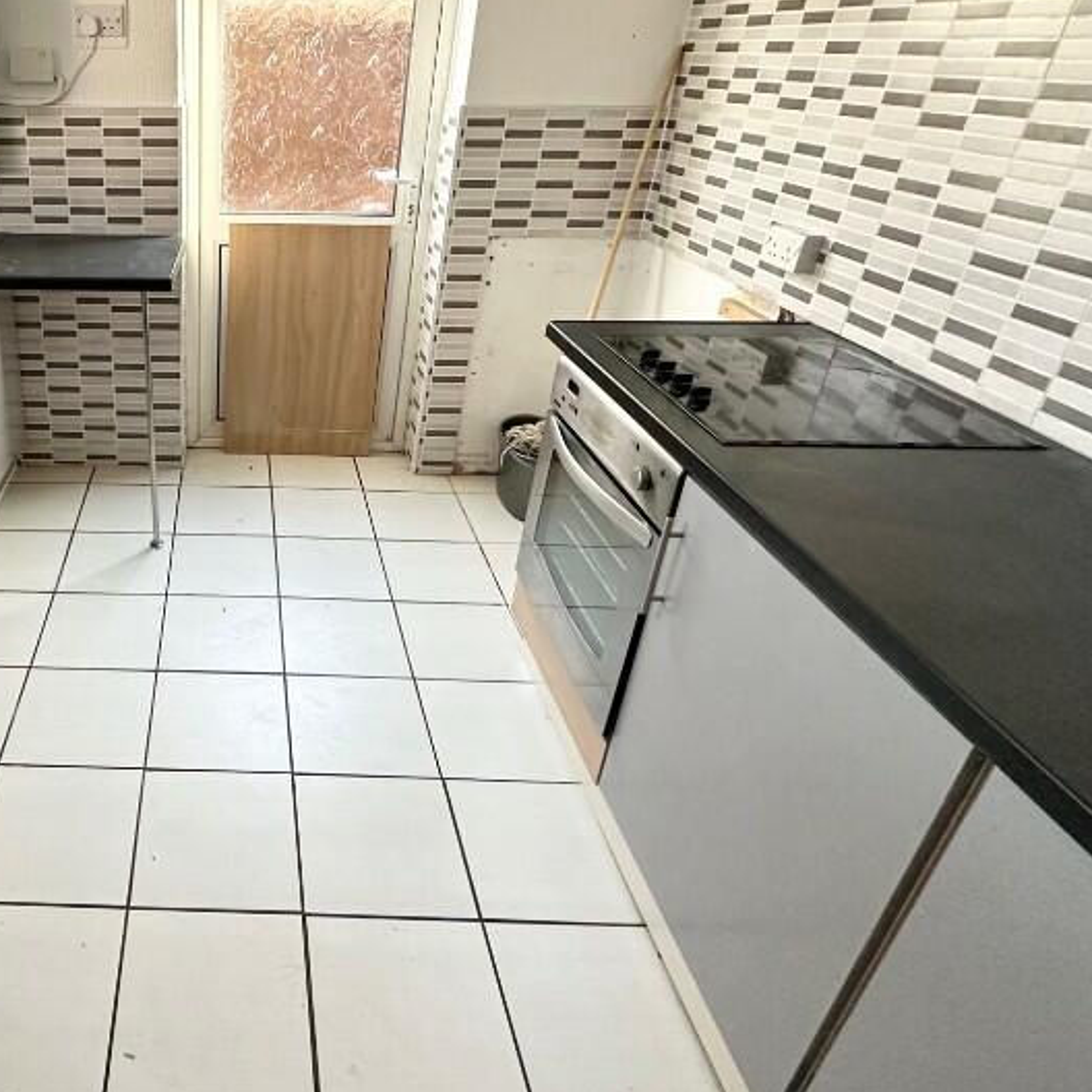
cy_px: 472
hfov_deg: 59.4
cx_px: 203
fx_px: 857
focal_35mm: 24
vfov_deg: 64.8
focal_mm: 2.22
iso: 320
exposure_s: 1/99
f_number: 2.2
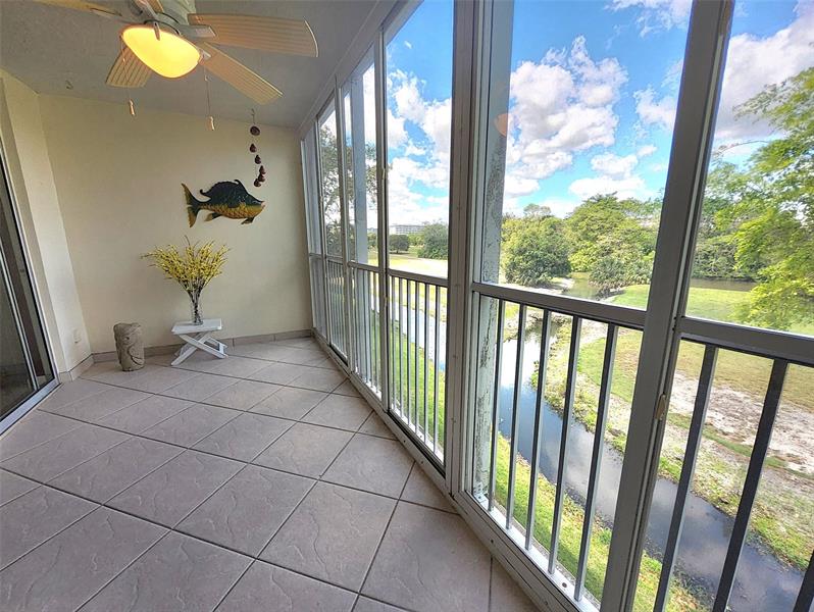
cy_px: 306
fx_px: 306
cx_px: 407
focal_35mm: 13
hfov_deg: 106.1
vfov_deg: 90.0
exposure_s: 1/130
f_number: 2.2
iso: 32
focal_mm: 1.13
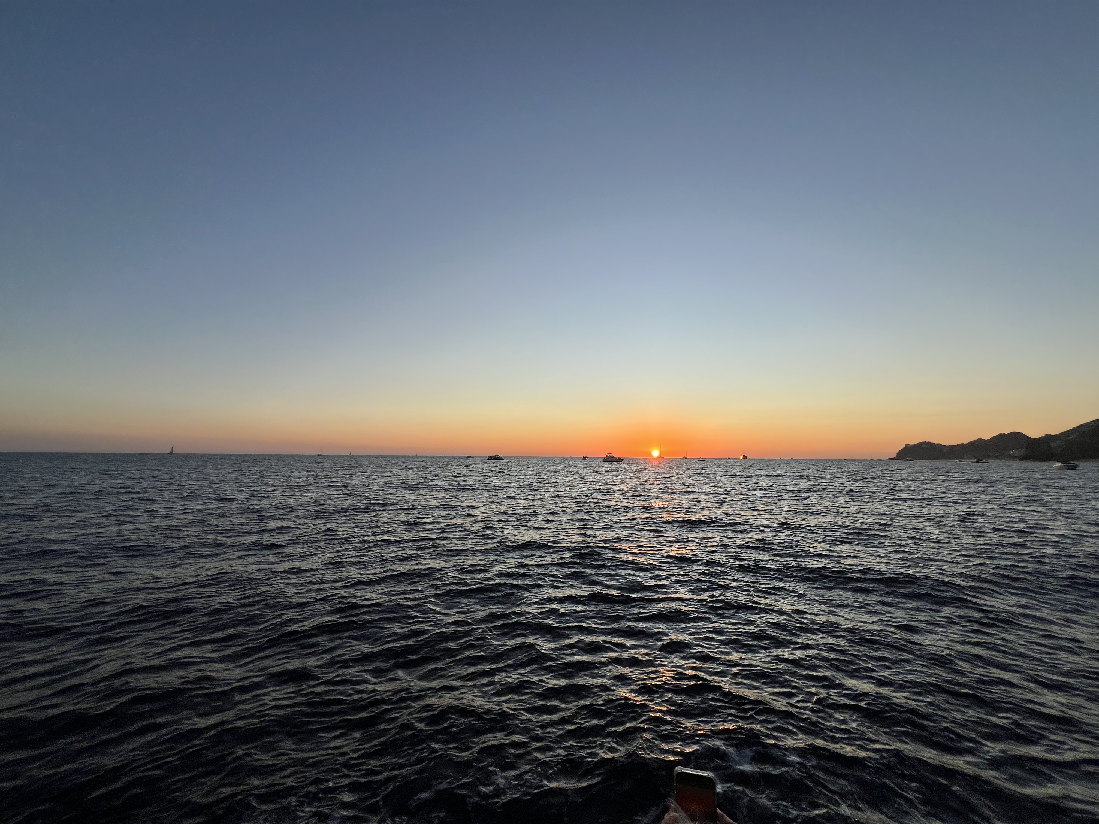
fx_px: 413
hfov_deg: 106.2
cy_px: 412
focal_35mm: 13
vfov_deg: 89.9
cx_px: 550
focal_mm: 1.57
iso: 32
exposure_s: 1/779
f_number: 1.8
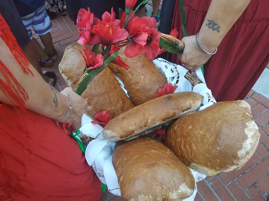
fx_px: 187
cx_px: 134
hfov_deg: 71.6
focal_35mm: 24
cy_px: 100
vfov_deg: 56.8
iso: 125
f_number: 1.9
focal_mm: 3.94
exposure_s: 1/50
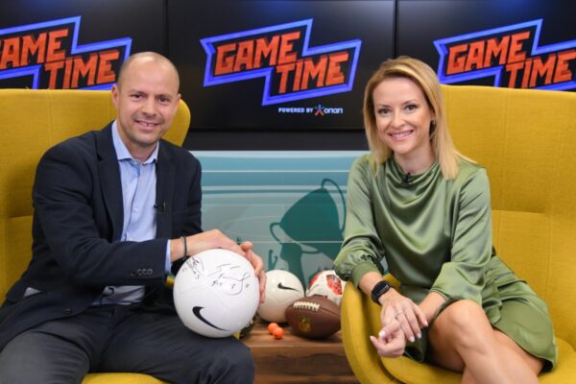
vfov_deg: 28.1
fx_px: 768
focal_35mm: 48
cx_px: 288
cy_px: 192
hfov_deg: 41.1
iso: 1600
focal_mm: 48
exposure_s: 1/320
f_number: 4
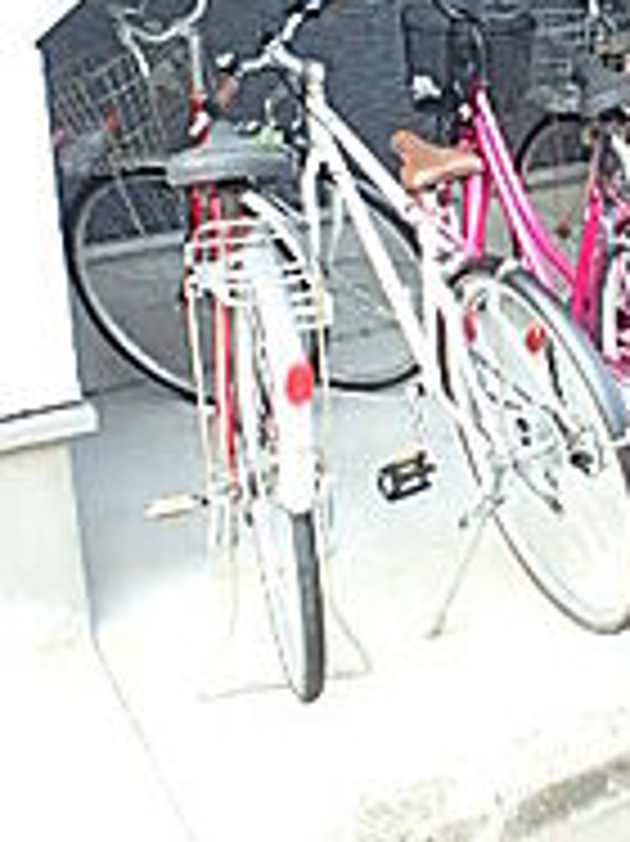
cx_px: 630
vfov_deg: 34.1
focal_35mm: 54
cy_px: 131
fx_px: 1312
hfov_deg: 25.7
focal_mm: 3.7
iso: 160
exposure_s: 1/60
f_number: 3.5
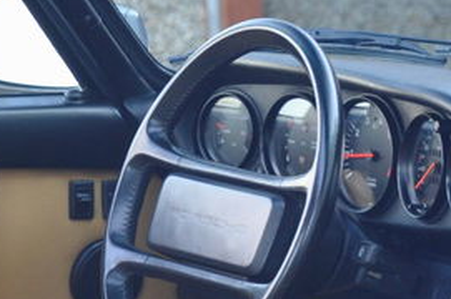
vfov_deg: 4.8
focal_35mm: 283
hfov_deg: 7.3
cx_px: 428
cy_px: 379
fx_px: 3541
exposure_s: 1/50
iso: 500
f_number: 4.8
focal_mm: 50
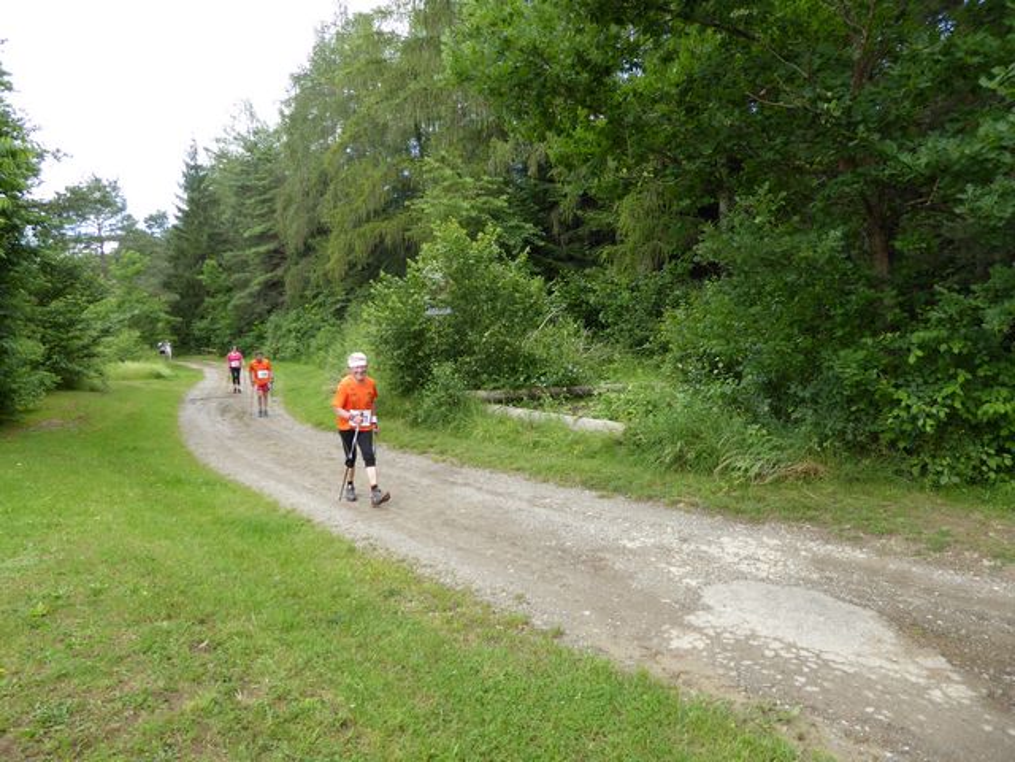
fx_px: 733
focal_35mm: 25
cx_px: 508
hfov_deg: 69.4
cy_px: 381
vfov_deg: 54.9
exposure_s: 1/200
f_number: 3.3
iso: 100
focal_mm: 4.3
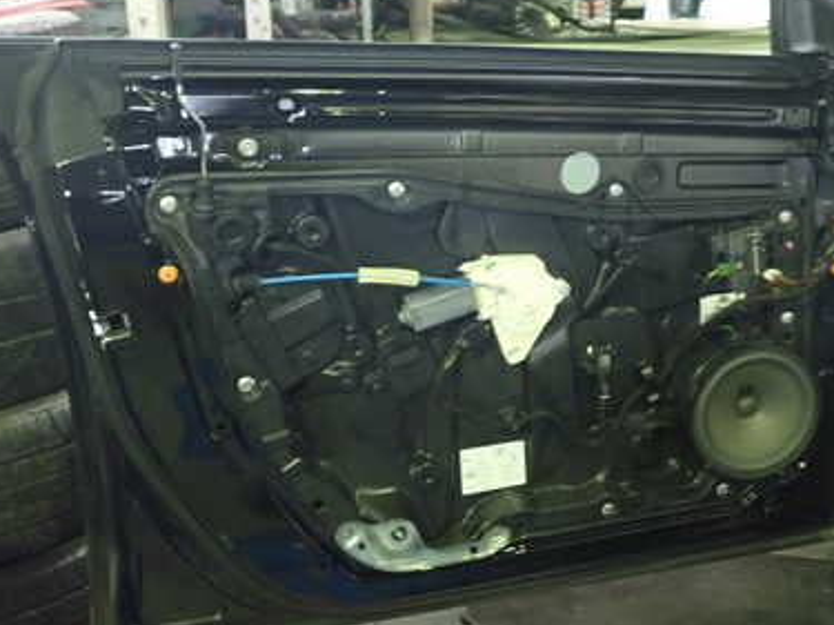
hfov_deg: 39.4
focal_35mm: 48
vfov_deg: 30.2
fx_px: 1156
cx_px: 525
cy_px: 289
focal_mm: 5.4
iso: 800
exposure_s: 1/30
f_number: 2.3
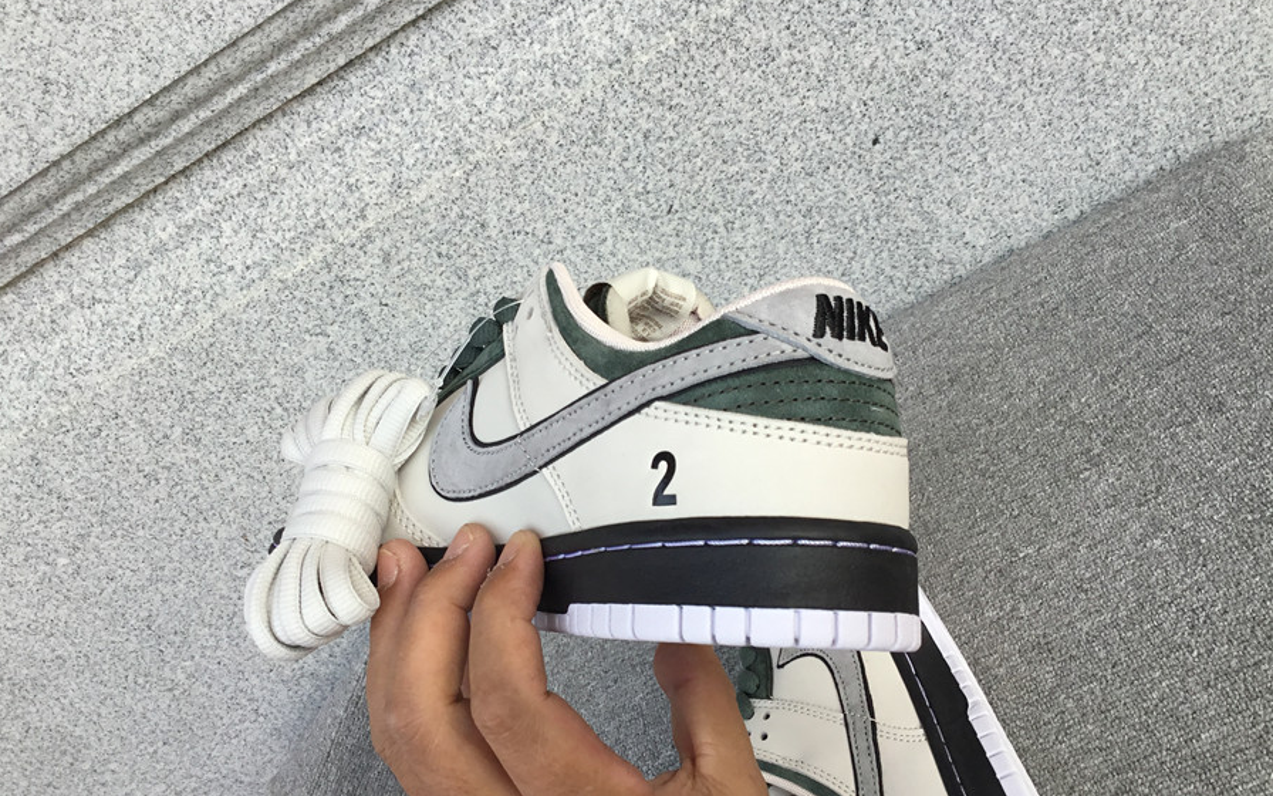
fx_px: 1145
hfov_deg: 58.1
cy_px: 413
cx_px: 636
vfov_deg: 38.3
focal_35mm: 33
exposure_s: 1/379
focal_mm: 3.3
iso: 25
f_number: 2.4
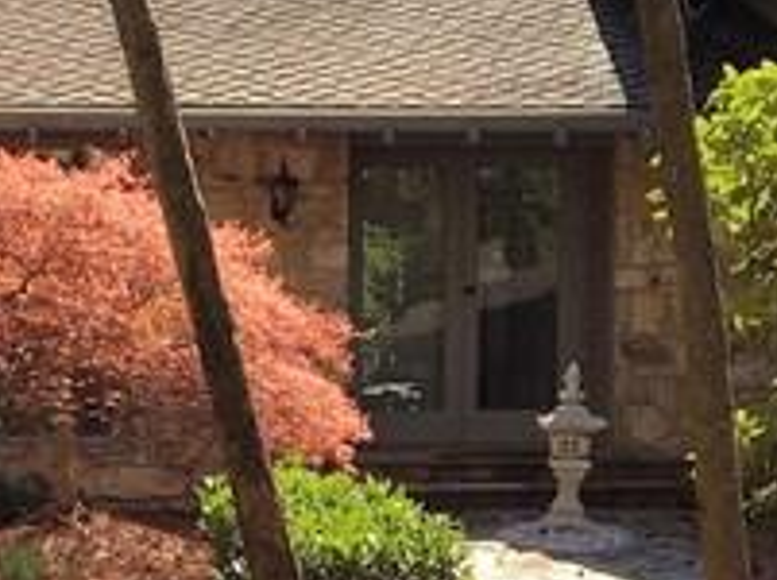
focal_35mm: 148
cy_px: 592
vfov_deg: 9.9
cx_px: 244
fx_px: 3316
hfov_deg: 13.3
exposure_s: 1/455
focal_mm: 4.15
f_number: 2.2
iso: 25
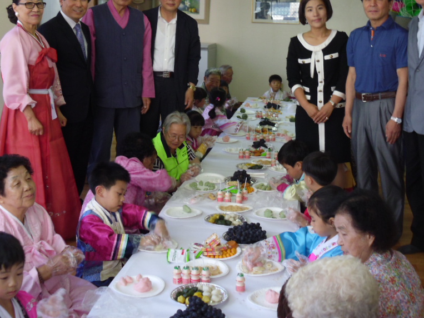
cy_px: 106
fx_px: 625
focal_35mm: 51
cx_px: 218
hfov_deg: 37.5
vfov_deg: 28.4
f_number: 3.5
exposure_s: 1/22
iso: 200
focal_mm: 6.81
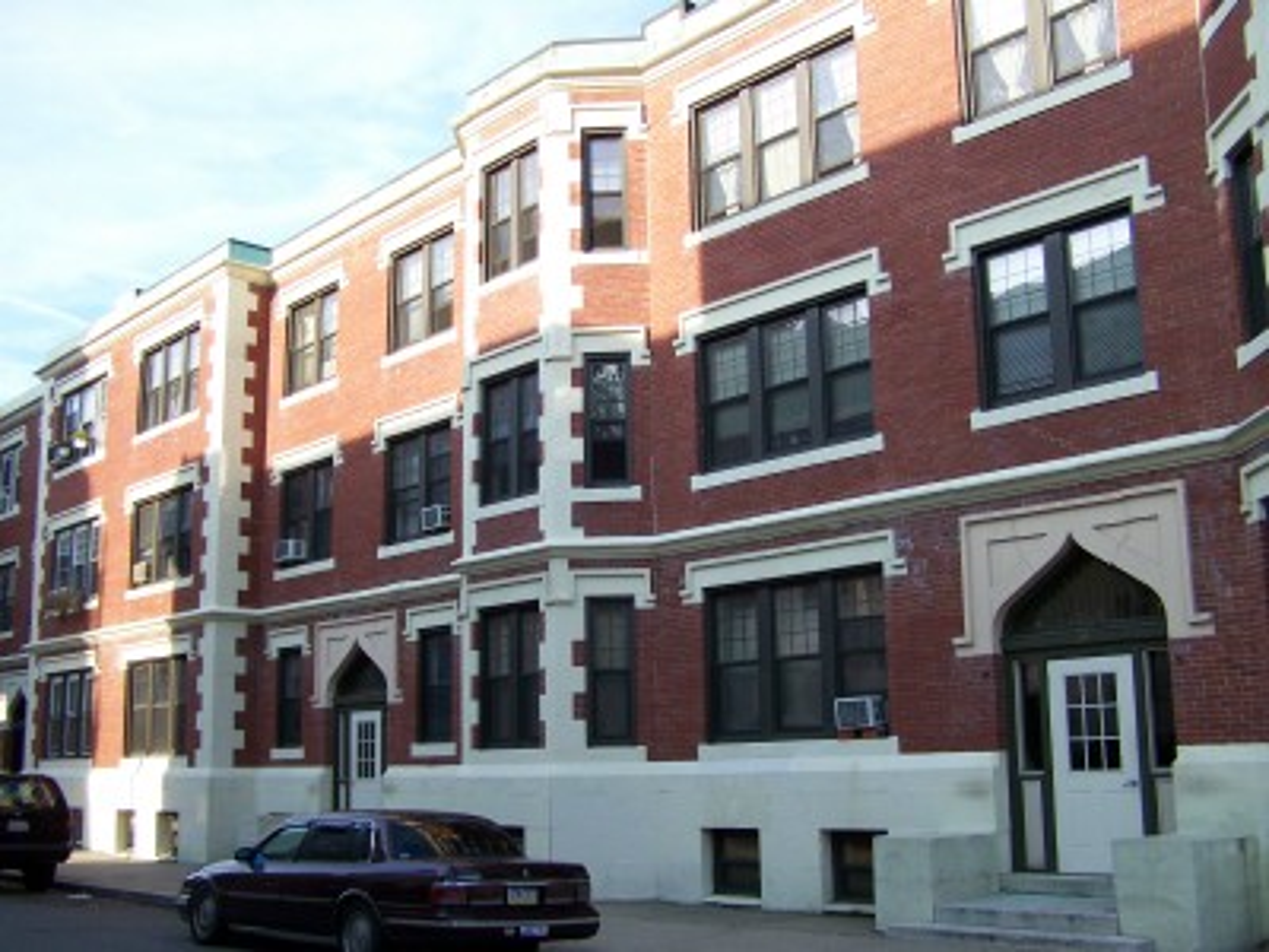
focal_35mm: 38
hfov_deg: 49.0
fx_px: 1393
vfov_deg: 37.7
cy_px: 476
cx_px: 634
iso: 64
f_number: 2.8
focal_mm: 6.3
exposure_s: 1/250
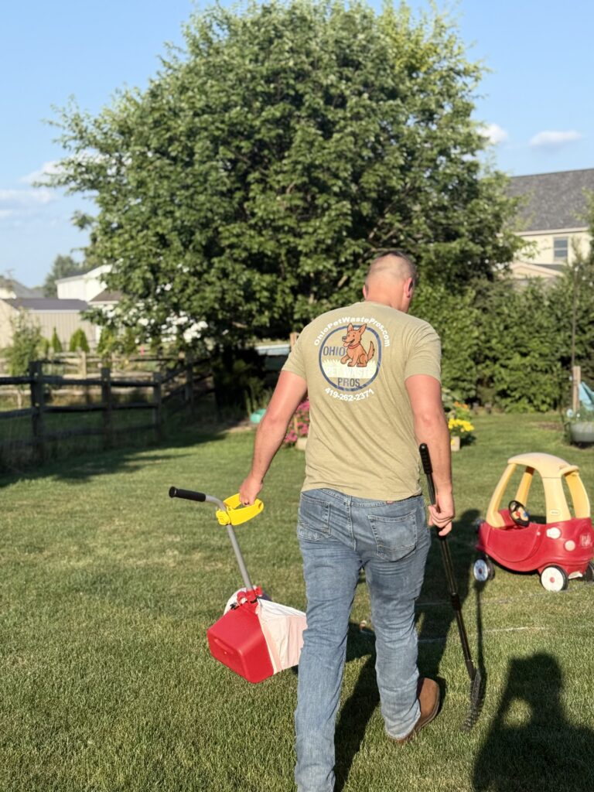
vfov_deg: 39.7
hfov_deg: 30.3
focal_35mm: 48
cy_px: 396
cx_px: 297
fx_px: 1098
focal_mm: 6.76
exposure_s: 1/2342
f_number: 1.78
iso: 64
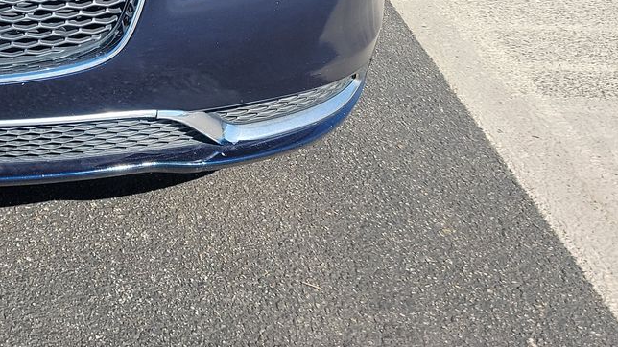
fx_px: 1065
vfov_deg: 16.3
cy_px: -227
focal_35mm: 65
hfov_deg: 29.0
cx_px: -79
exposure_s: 1/508
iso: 50
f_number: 1.8
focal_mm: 6.7
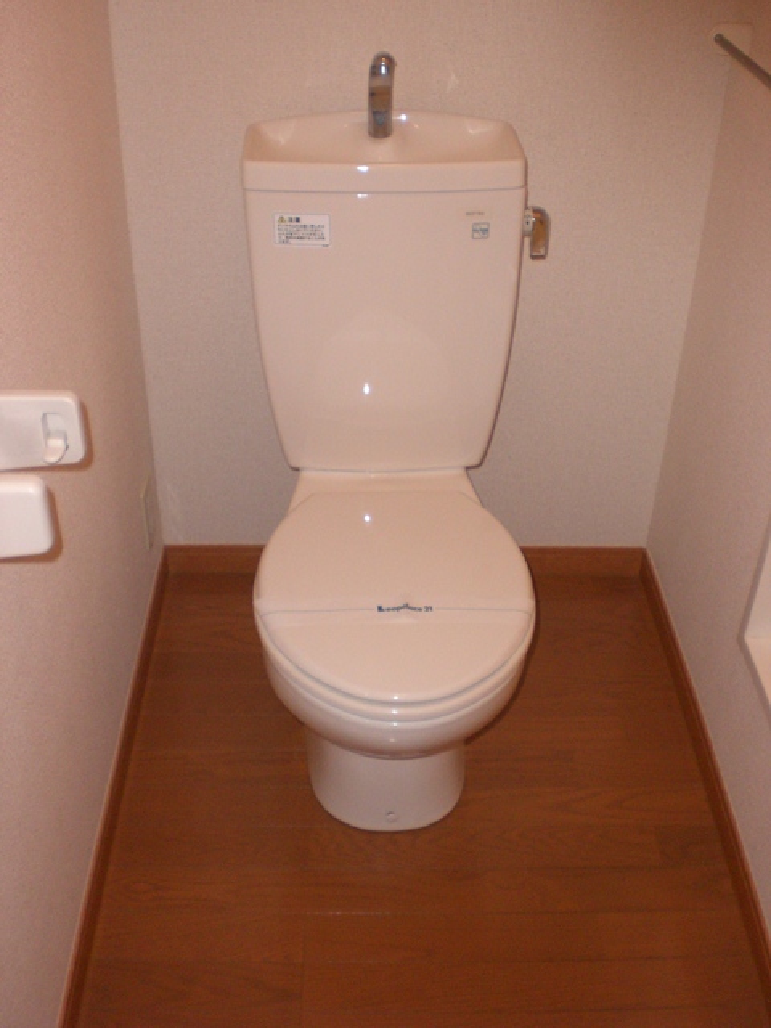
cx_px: 386
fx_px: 1128
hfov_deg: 37.7
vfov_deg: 49.0
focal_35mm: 38
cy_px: 514
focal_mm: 6.3
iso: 200
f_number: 3.1
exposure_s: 1/60
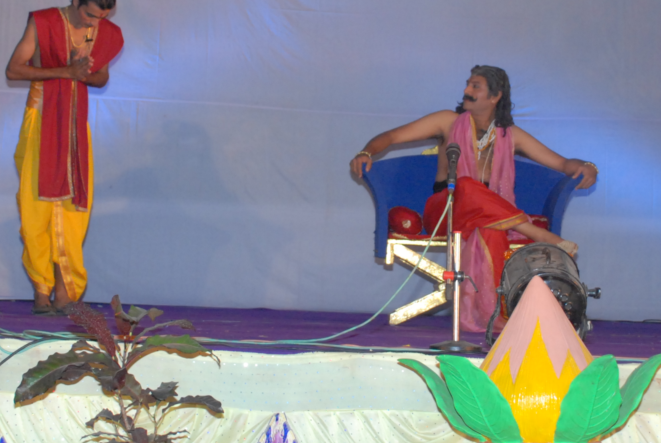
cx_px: 346
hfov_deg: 18.7
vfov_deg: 12.6
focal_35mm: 109
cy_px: 191
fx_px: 2007
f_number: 4.2
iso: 800
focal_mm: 31
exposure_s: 1/125
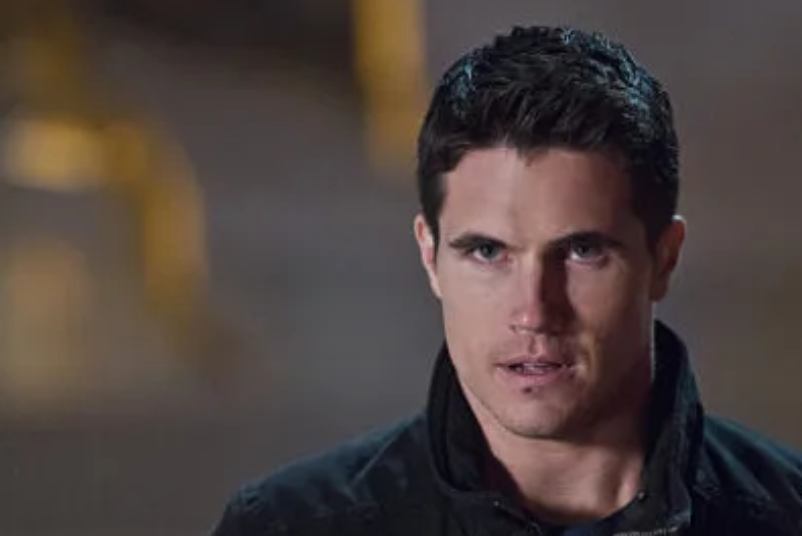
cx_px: 522
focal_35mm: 380
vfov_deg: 3.6
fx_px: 8471
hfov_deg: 5.4
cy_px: 472
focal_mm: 200
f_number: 2.8
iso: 2500
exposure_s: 1/100
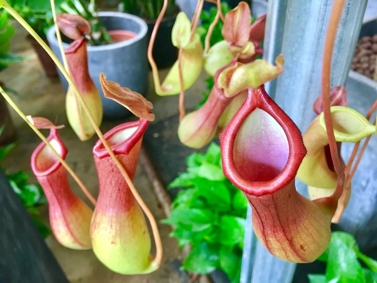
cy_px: 142
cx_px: 188
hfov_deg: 61.7
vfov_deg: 48.2
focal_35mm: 29
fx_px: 316
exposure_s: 1/17
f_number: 2.2
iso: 50
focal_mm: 4.15
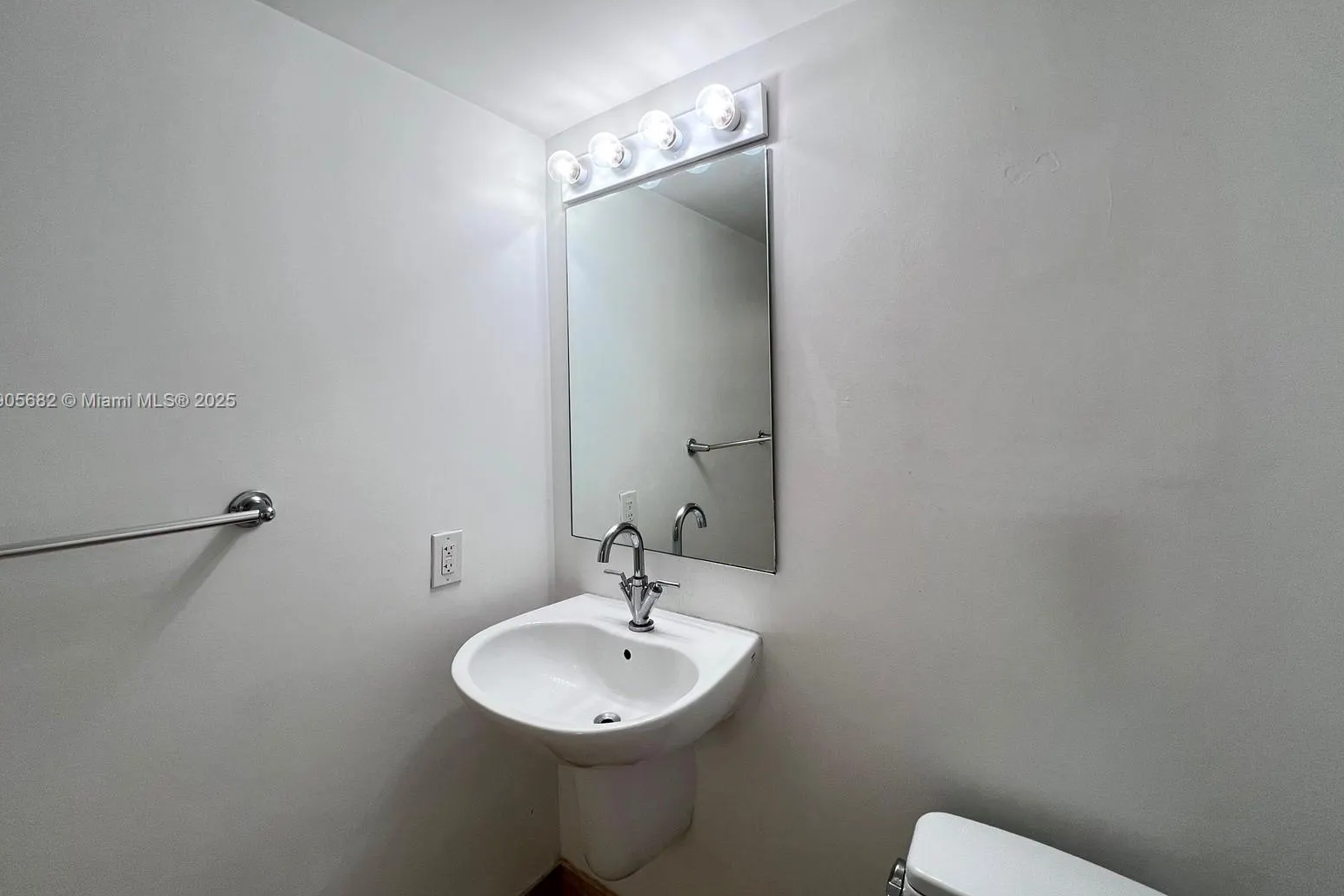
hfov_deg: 104.2
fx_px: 523
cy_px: 402
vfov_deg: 81.0
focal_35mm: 14
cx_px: 653
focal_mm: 1.57
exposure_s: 1/120
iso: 100
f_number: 1.8
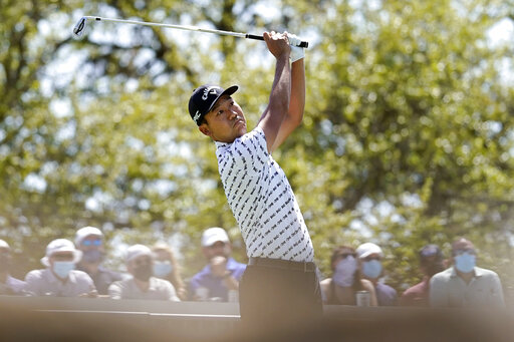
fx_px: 1927
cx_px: 257
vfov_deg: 10.2
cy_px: 171
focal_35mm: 135
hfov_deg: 15.2
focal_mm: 135
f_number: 1.8
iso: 320
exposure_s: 1/10000
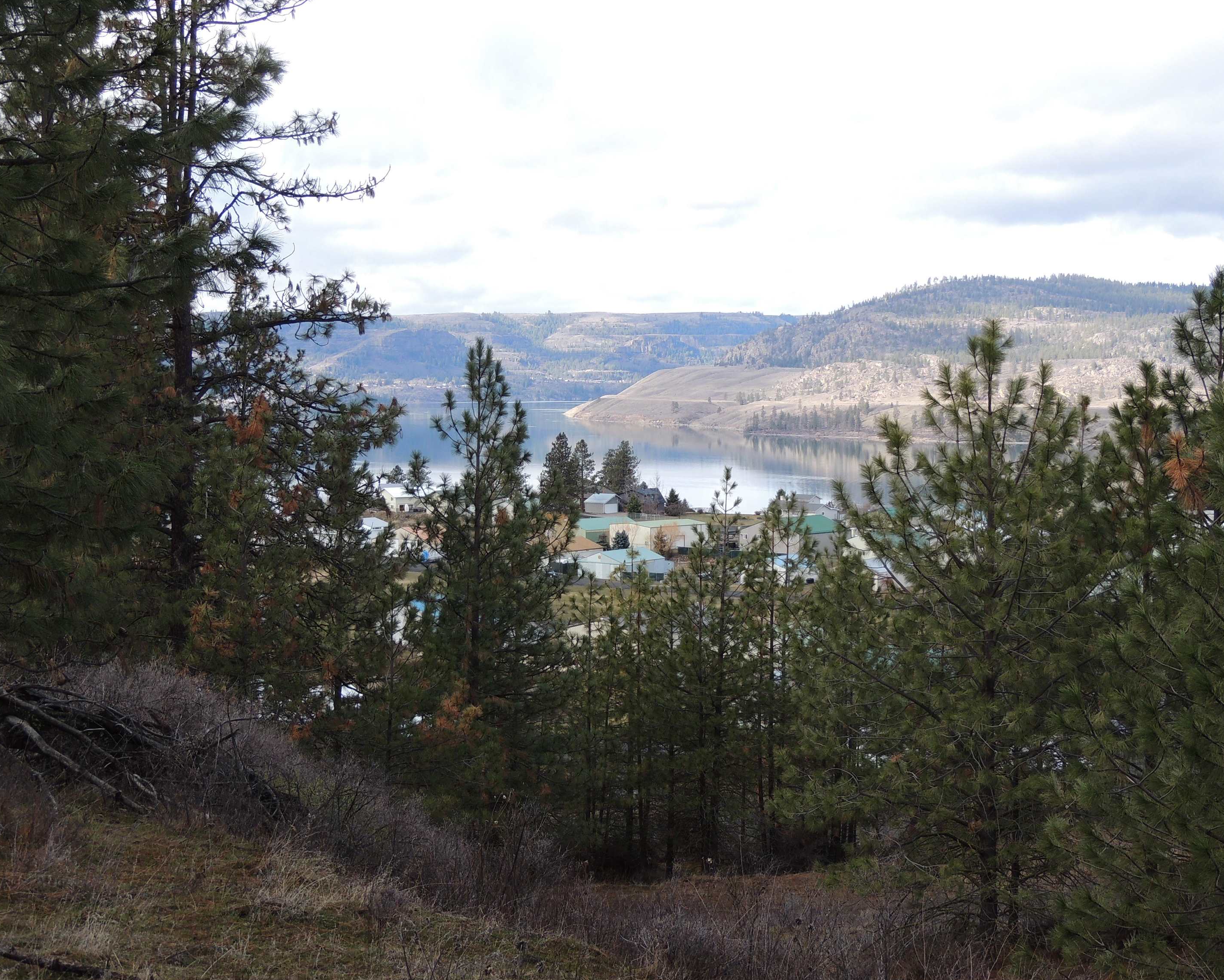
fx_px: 2101
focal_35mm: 58
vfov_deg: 26.2
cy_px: 493
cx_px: 602
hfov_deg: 32.5
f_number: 3.7
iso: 100
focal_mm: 9.8
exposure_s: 1/320
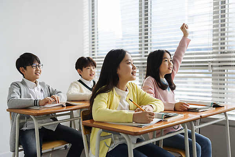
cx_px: 118
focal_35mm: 42
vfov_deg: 31.9
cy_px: 78
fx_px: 274
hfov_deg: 46.4
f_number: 2.8
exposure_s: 1/250
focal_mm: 42
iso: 640
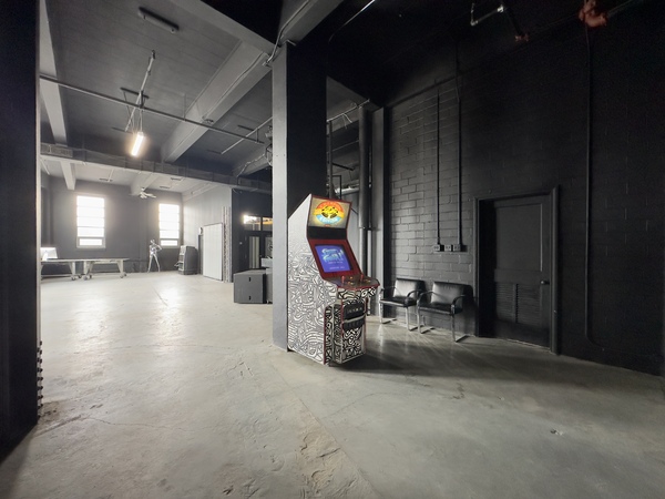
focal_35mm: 14
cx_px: 332
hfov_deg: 102.1
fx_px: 269
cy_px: 250
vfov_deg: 85.7
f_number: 2.2
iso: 640
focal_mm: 2.22
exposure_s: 1/60
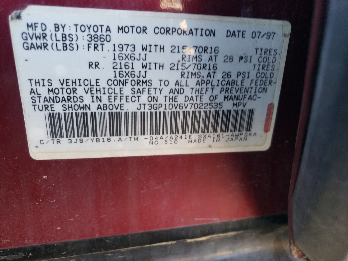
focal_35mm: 26
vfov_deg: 53.1
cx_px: 174
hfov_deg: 67.3
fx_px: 261
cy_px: 130
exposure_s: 1/60.2
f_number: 1.5
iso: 53
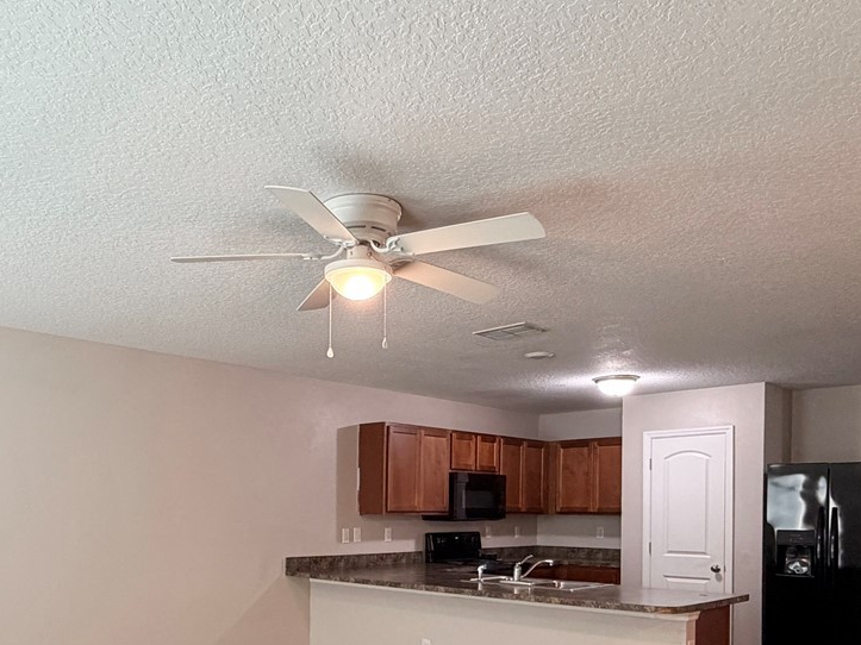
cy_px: 522
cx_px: 319
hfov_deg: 57.6
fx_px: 771
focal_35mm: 31
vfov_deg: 43.2
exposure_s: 1/60
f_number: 2.2
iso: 250
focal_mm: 2.22
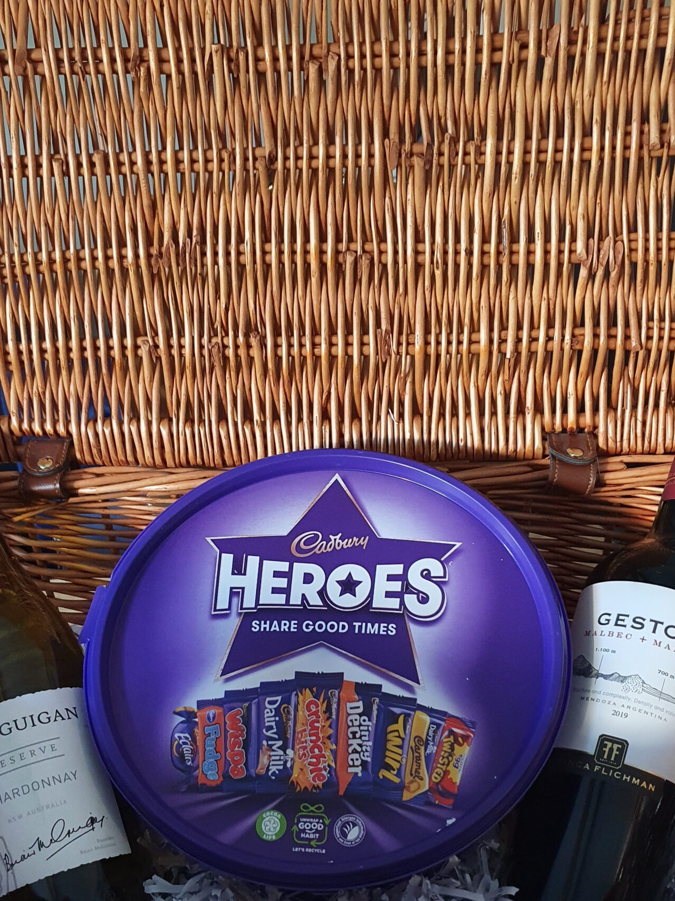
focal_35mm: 39
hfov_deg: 36.8
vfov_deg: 47.2
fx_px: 1014
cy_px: 592
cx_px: 300
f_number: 1.5
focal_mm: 4.32
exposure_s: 1/50
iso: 320
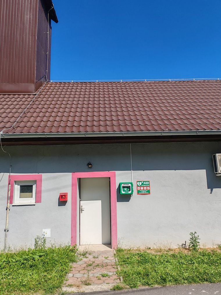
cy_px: 148
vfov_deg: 65.3
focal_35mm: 27
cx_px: 110
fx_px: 230
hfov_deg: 51.4
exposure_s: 1/1100
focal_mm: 6.12
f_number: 1.9
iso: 50
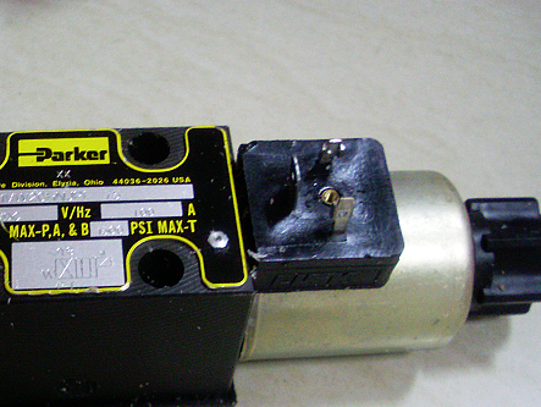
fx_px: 938
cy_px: 305
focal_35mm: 60
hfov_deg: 31.9
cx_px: 183
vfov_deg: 24.2
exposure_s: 1/6
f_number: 3
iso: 200
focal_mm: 6.3
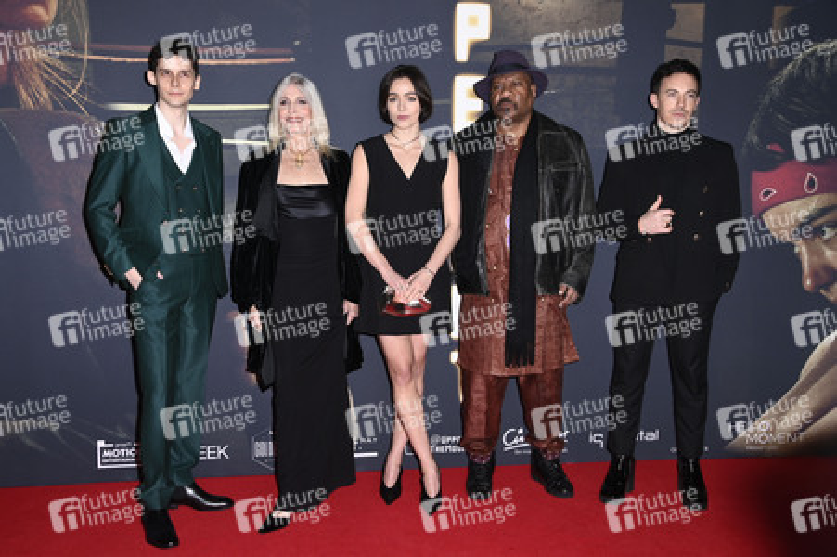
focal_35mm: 38
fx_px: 883
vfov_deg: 35.0
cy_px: 278
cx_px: 418
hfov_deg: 50.7
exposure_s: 1/200
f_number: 5.6
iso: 640
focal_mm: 38
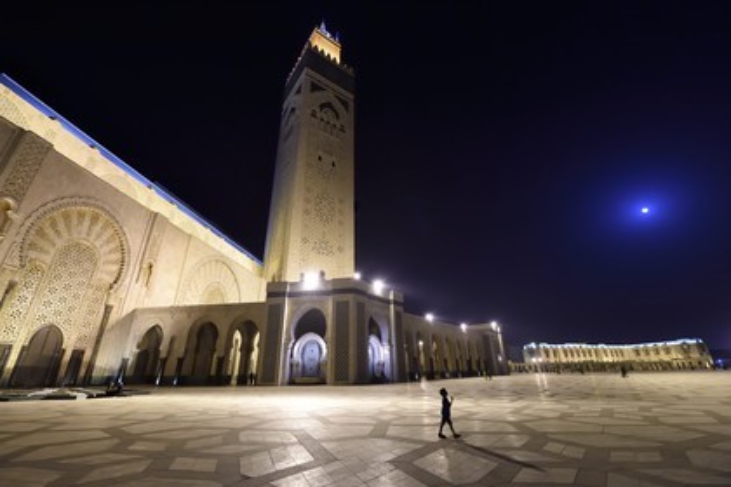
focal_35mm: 14
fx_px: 284
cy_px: 244
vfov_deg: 81.2
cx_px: 366
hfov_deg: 104.3
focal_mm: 14
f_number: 4.5
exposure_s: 1/30
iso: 3200
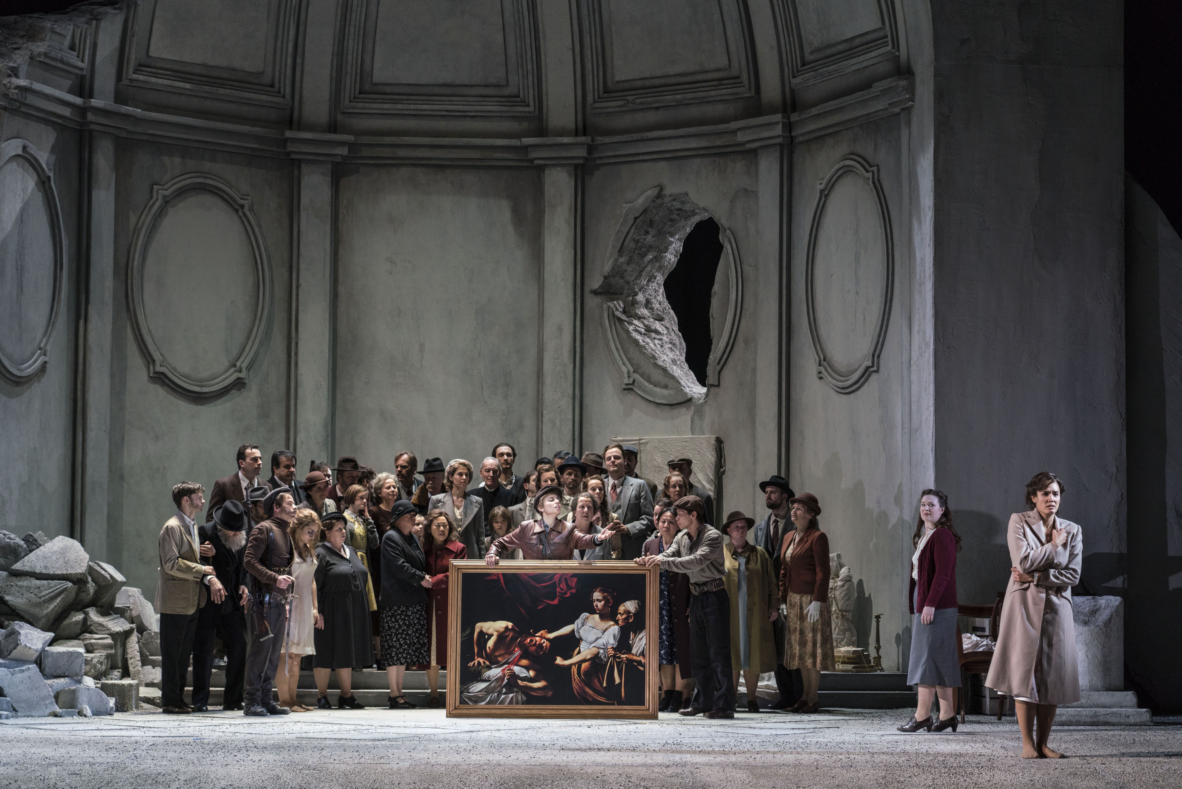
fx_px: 2922
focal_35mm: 89
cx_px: 591
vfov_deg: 15.4
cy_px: 394
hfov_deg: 22.9
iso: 2000
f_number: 4.5
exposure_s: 1/125
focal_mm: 89
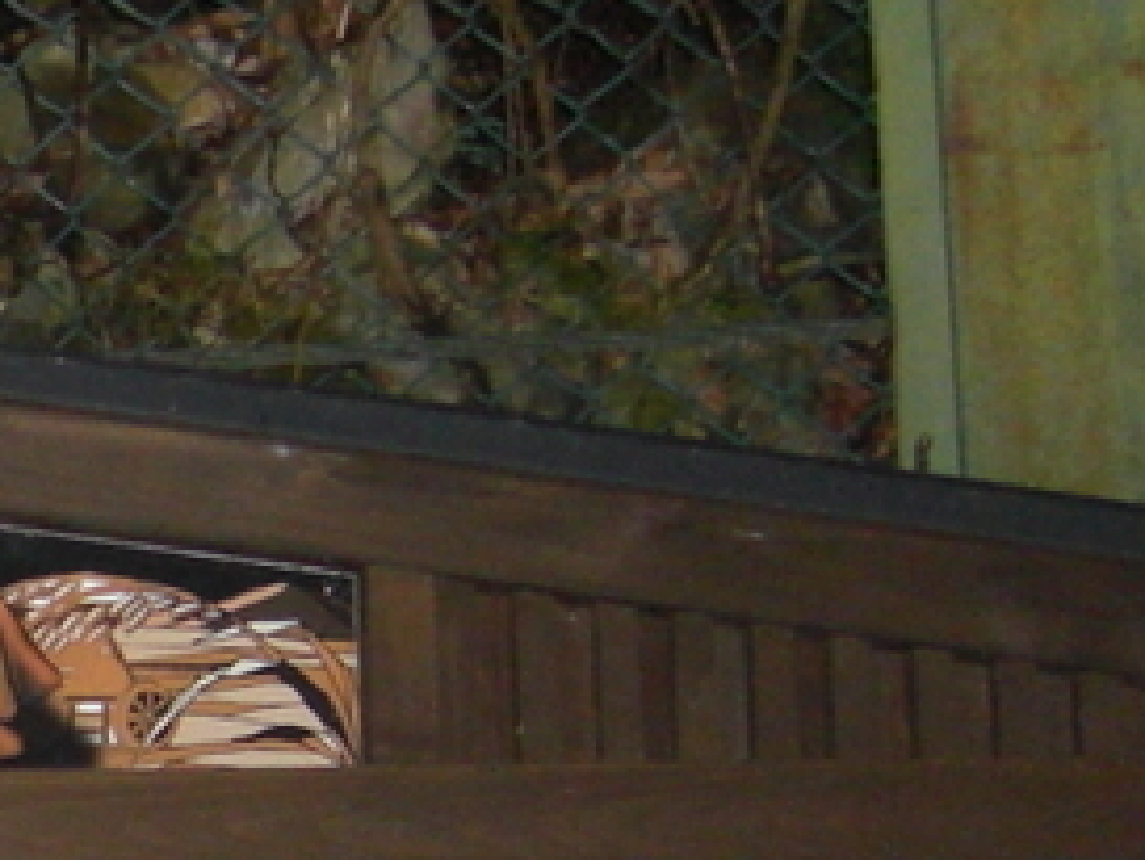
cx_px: -1007
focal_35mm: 167
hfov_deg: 10.9
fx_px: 5526
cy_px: 1154
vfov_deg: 8.7
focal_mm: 7.9
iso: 200
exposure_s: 1/60
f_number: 2.8
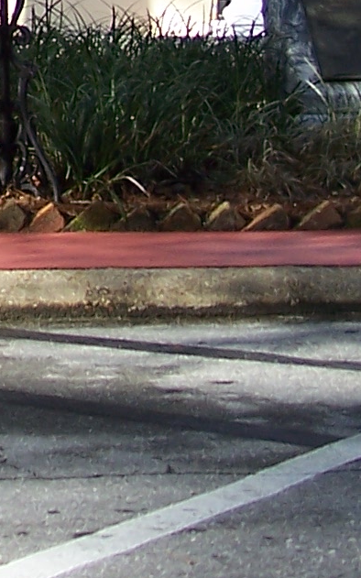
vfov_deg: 9.9
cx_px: -576
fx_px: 3198
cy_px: -413
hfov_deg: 6.1
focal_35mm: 203
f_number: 2.8
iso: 64
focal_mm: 7.8
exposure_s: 1/250
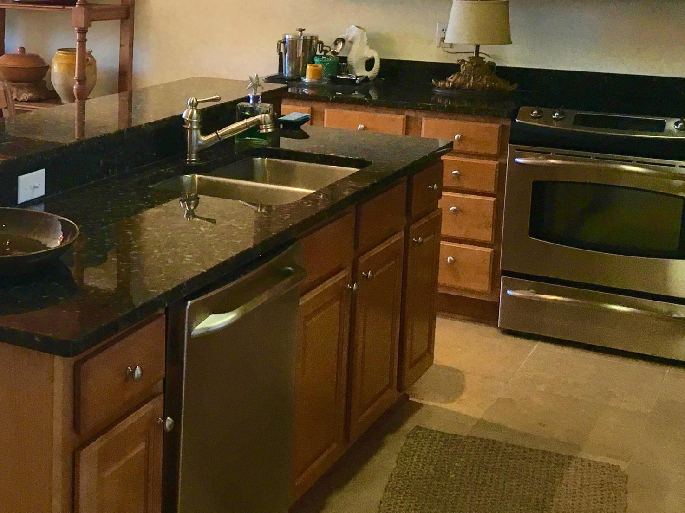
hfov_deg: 31.5
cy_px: 136
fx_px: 1167
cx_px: 98
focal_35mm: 59
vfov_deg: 24.6
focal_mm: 4.15
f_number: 2.2
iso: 32
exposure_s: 1/30
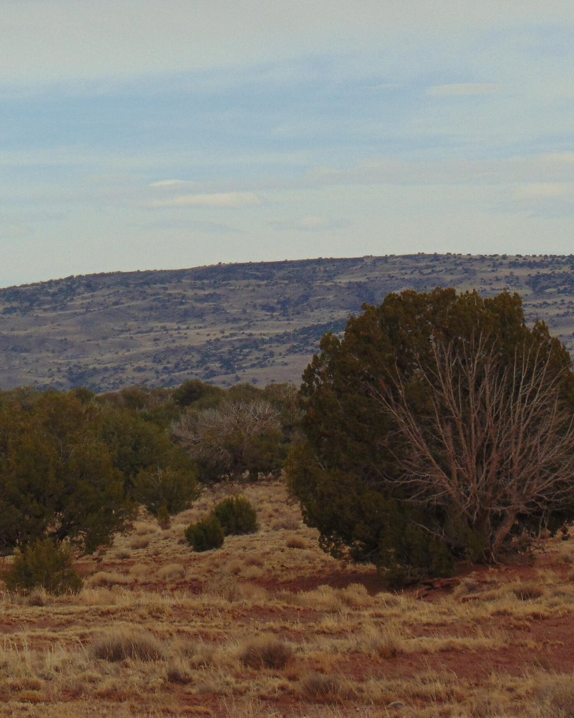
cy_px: 363
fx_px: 5842
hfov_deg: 5.6
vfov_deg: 7.0
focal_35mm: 275
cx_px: 32
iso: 80
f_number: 4
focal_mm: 29.5
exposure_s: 1/800
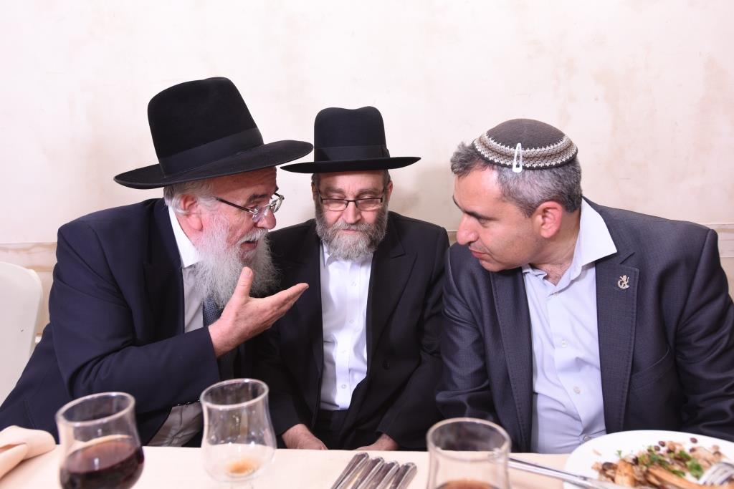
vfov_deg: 49.6
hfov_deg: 69.4
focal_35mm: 26
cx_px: 367
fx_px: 530
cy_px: 244
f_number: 5
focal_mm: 26
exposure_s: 1/125
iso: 500
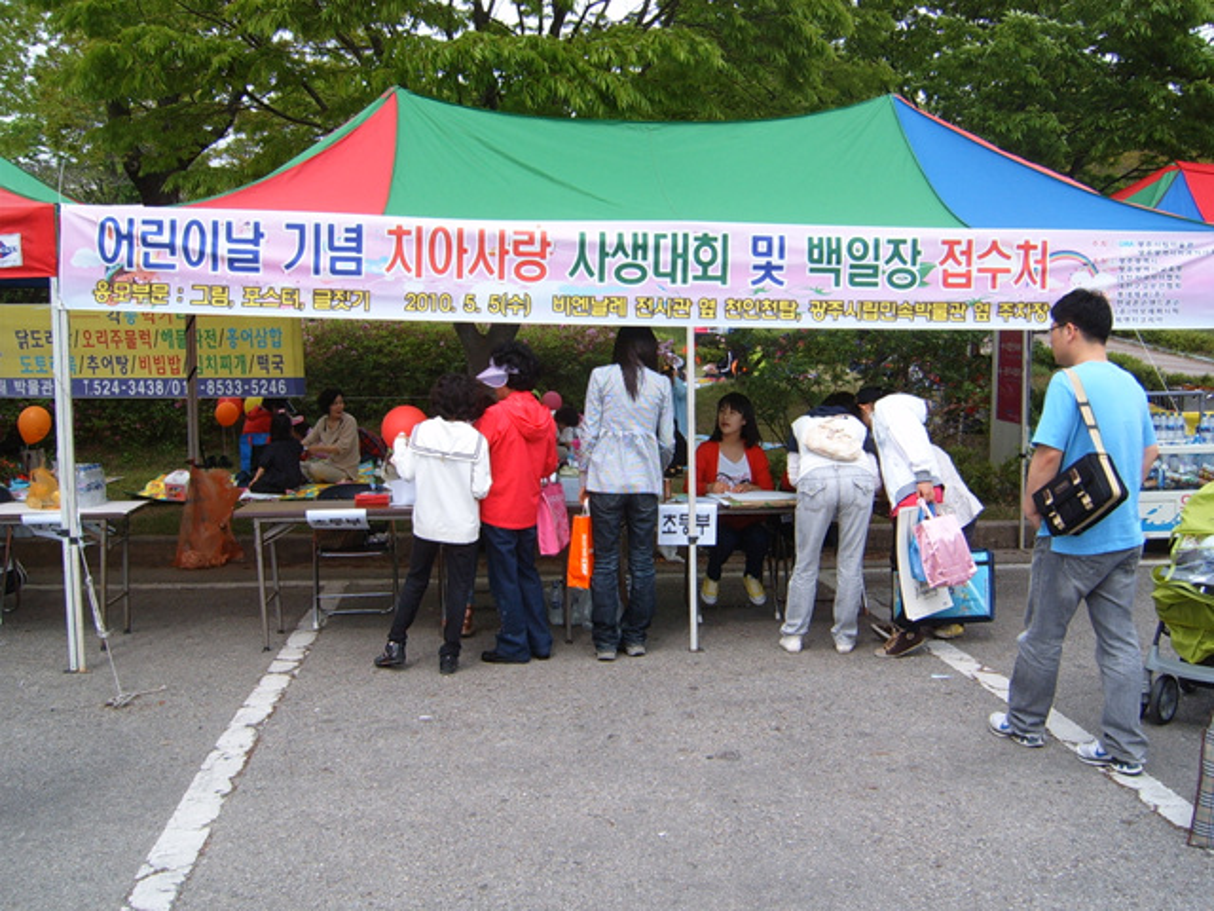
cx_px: 607
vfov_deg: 38.7
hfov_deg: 50.1
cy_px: 456
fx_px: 1298
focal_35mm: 37
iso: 63
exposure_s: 1/125
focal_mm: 6.2
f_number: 6
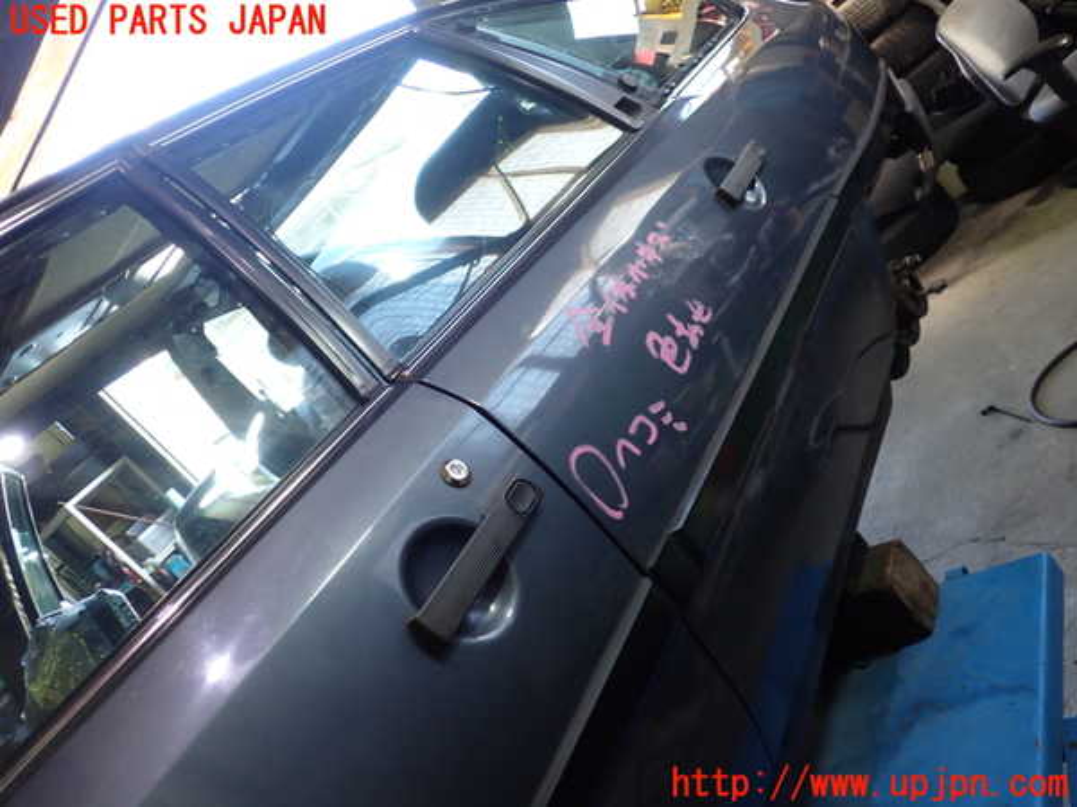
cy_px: 404
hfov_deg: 60.0
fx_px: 933
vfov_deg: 46.8
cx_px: 538
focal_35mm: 30
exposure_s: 1/60
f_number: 2.3
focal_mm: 5.4
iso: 200
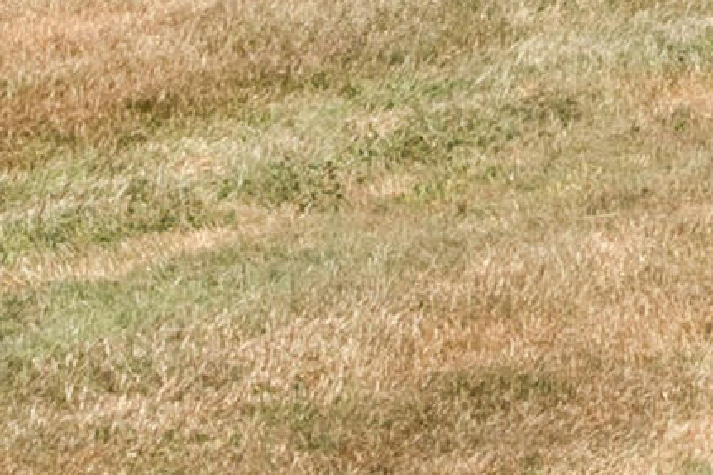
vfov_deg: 5.2
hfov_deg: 7.9
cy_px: -1156
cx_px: 1656
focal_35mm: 244
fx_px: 4830
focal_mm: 35
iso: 320
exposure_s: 1/60
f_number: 20
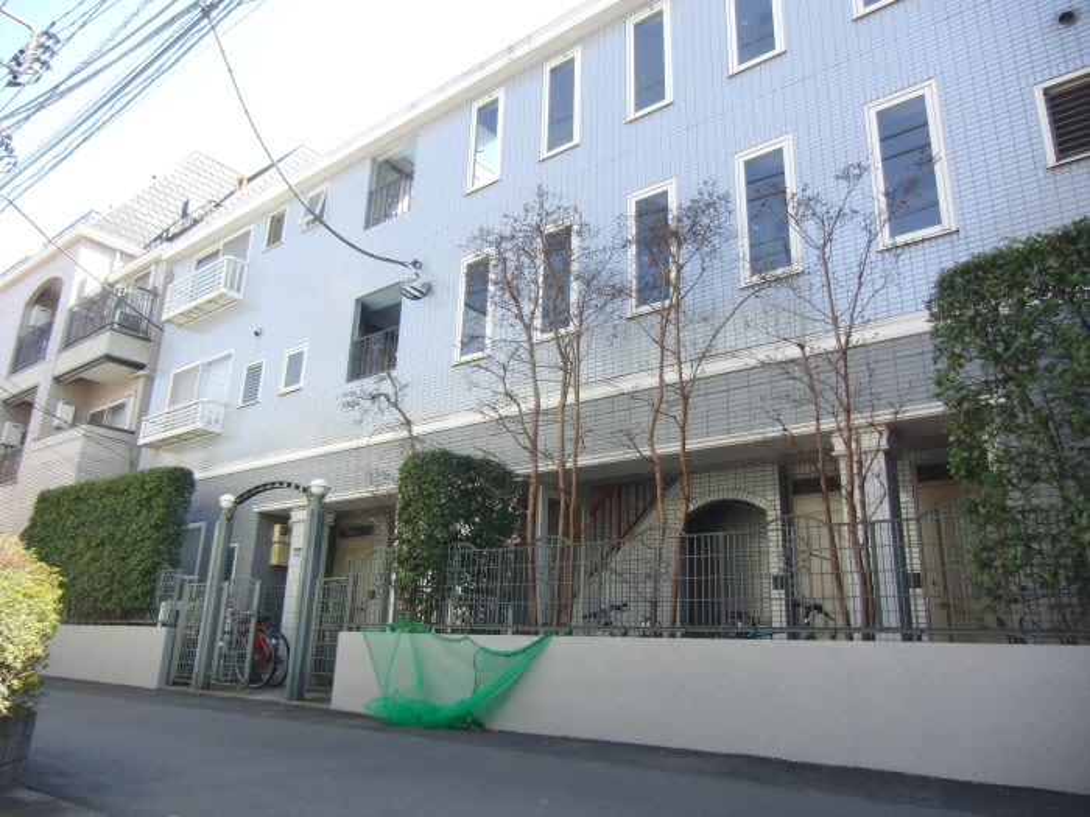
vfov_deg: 56.8
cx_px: 545
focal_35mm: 24
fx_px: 756
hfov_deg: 71.6
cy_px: 408
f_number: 3.2
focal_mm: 4.3
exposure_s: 1/160
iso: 100
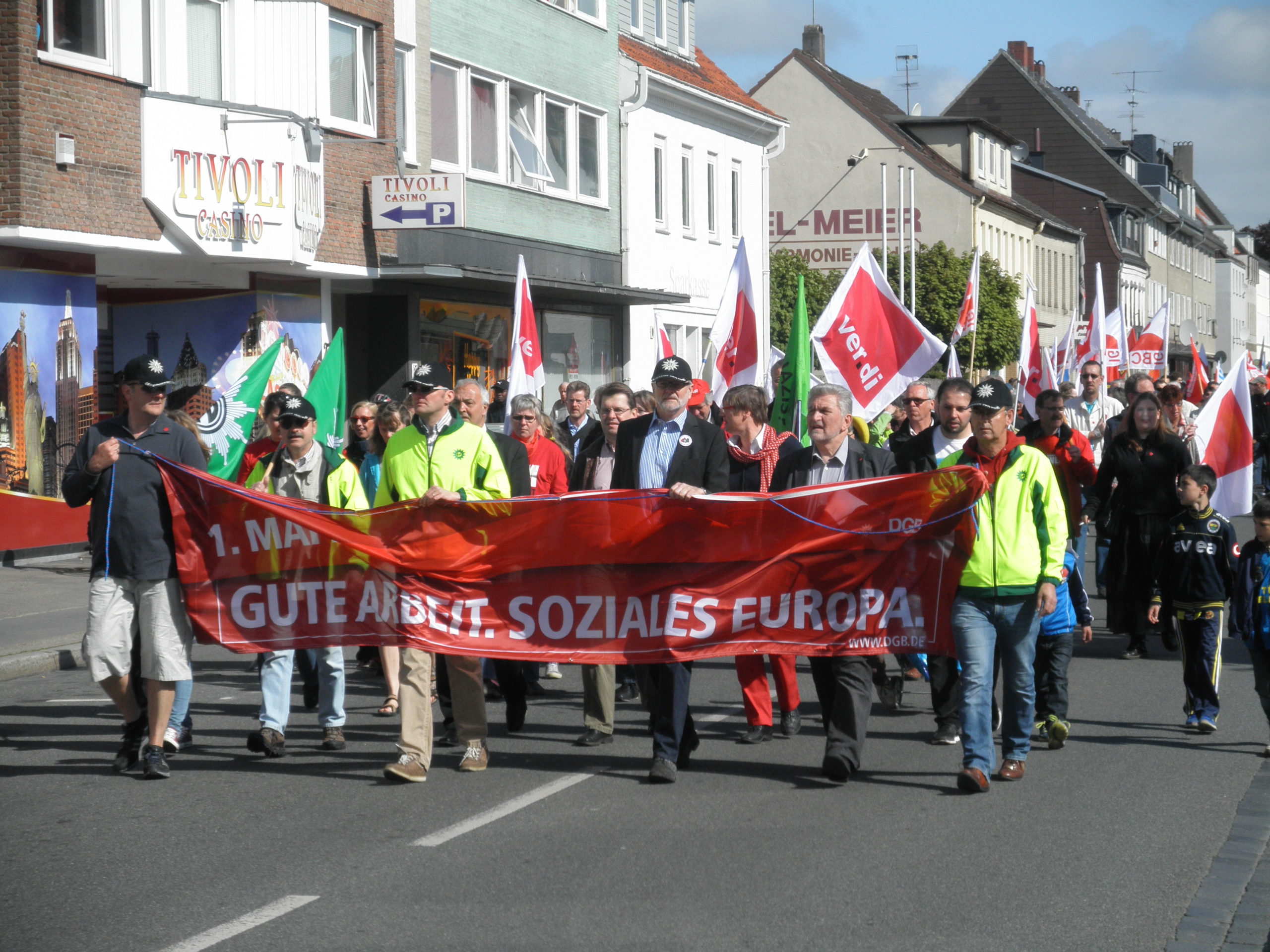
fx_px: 3962
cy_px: 476
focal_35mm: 108
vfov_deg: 13.7
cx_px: 635
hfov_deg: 18.2
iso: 64
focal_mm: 19.1
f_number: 12.4
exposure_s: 1/100
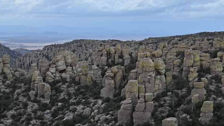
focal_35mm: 71
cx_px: 130
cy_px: 61
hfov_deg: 29.7
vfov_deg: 17.0
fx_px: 422
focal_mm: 50
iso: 100
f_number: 4
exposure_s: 1/60
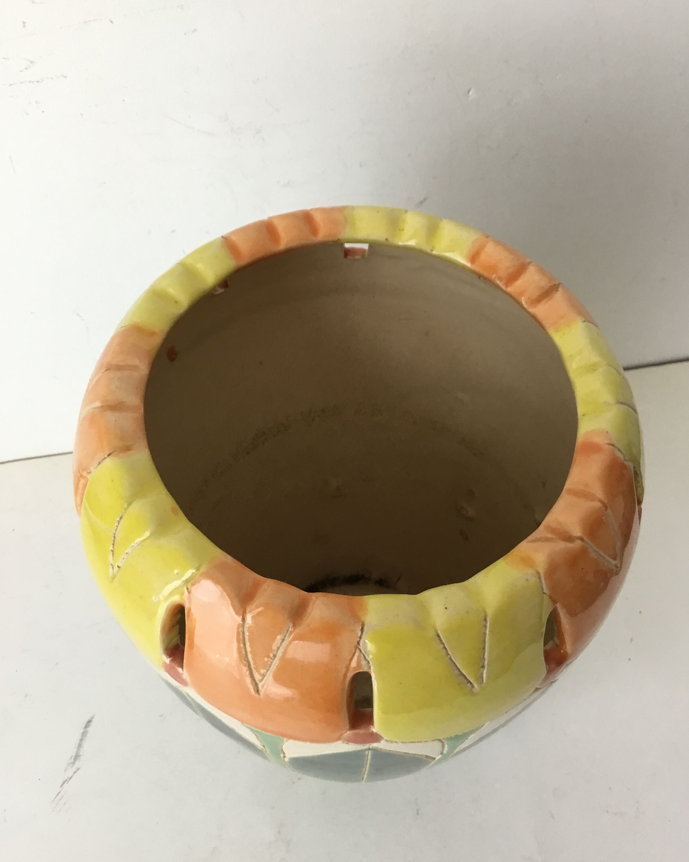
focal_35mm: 33
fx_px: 841
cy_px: 458
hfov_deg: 44.5
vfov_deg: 54.2
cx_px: 344
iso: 50
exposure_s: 1/33
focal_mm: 3.3
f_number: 2.4
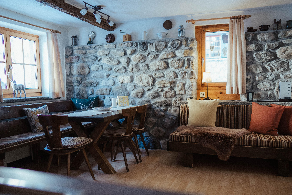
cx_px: 160
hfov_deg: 60.2
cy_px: 110
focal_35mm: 31
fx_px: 251
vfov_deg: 42.3
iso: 800
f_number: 1.4
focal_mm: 24
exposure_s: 1/250
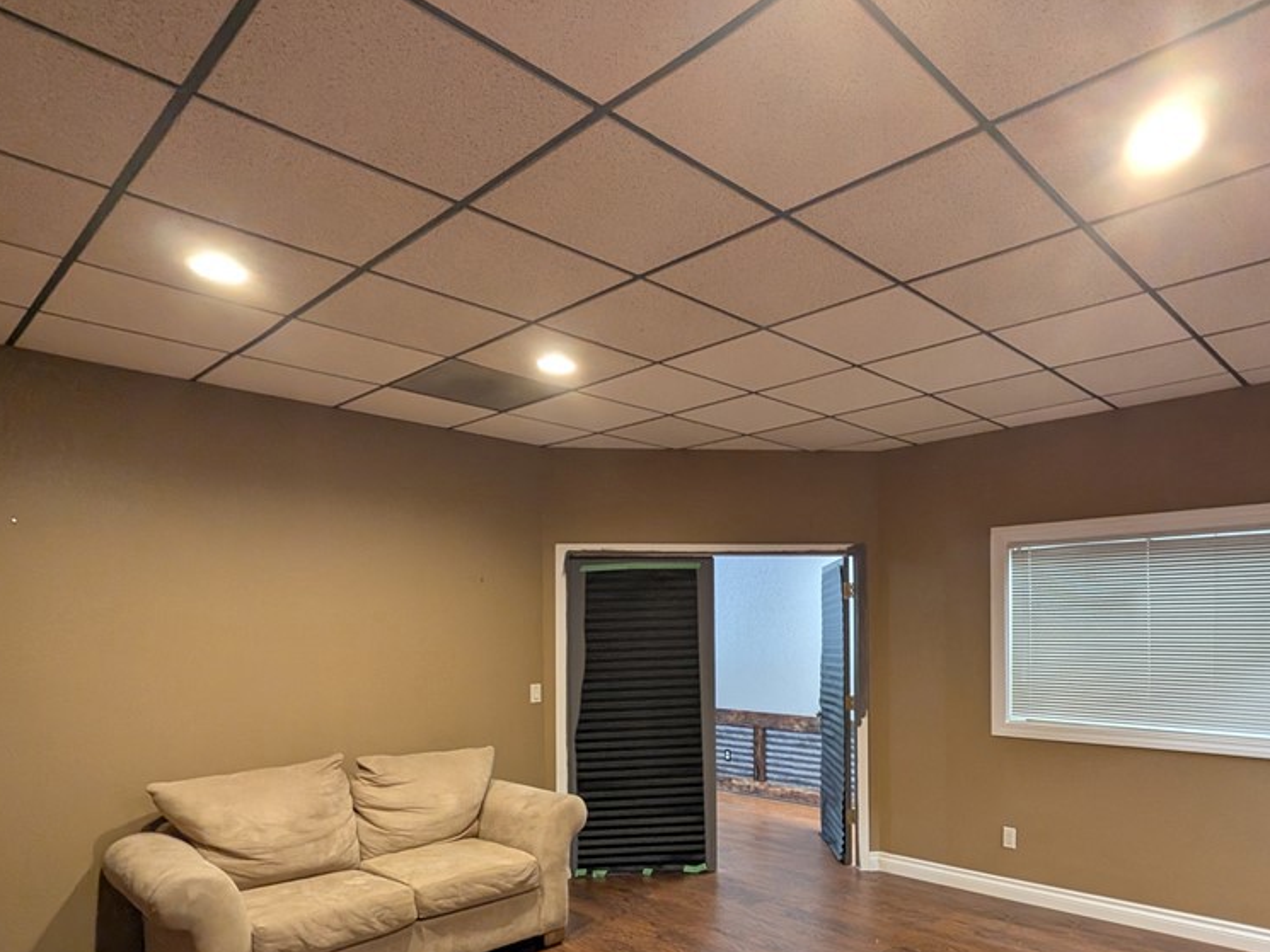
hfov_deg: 75.2
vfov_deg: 59.9
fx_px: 807
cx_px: 782
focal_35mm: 22
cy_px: 623
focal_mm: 2.22
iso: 241
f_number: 2.2
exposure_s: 1/30
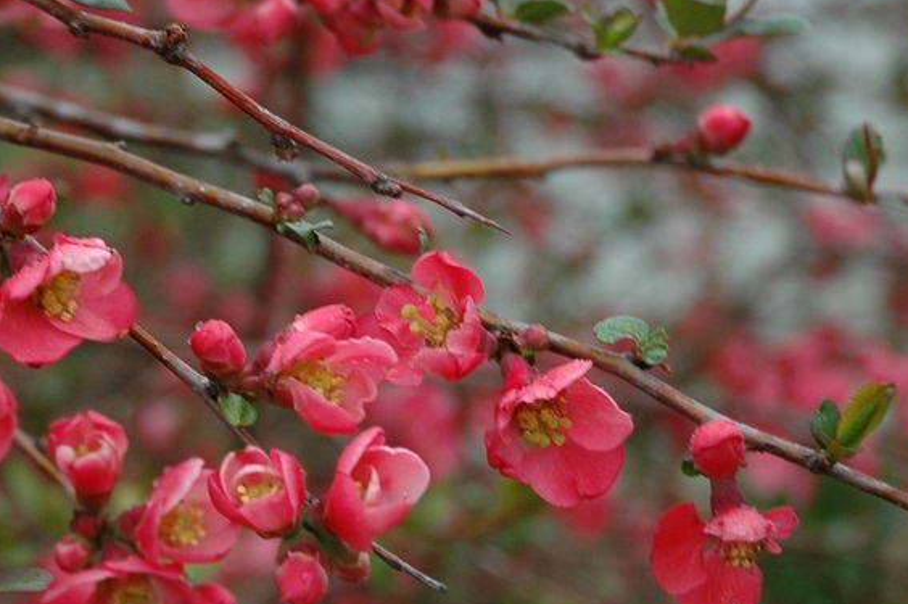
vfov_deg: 7.8
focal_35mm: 176
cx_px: 76
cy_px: 248
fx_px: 4435
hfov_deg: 11.6
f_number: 4.5
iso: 200
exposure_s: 1/50
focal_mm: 44
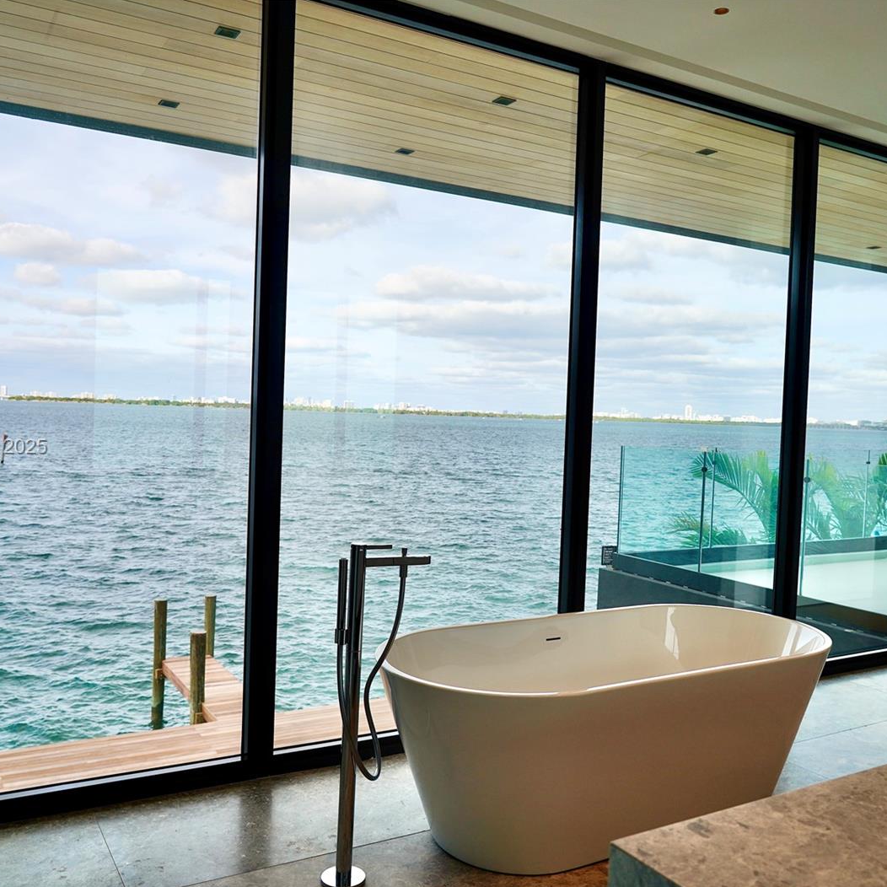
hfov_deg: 52.5
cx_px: 459
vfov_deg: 52.5
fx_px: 899
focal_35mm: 31
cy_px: 448
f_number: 5.6
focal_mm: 24
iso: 100
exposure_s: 1/320
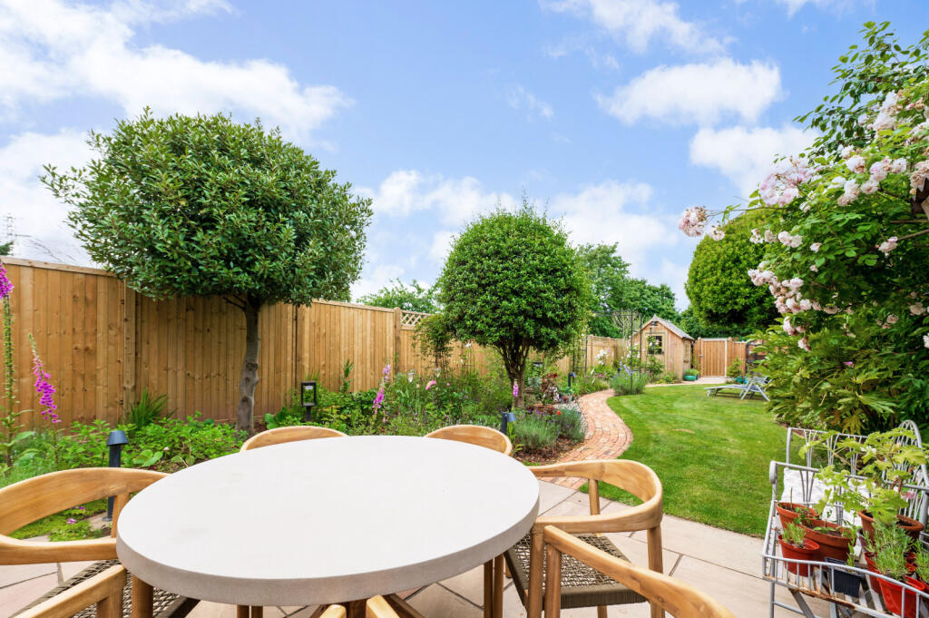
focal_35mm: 14
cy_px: 309
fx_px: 361
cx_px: 464
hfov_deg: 104.3
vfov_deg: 81.1
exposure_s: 1/400
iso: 400
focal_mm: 14
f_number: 8
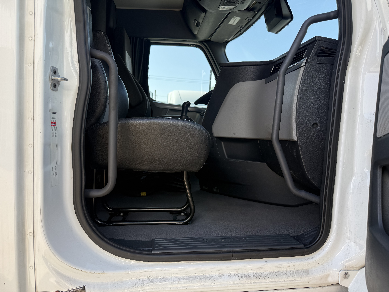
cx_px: 194
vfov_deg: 56.8
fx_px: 270
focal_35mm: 24
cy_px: 146
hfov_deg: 71.6
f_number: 1.78
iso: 80
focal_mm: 6.76
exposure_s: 1/683
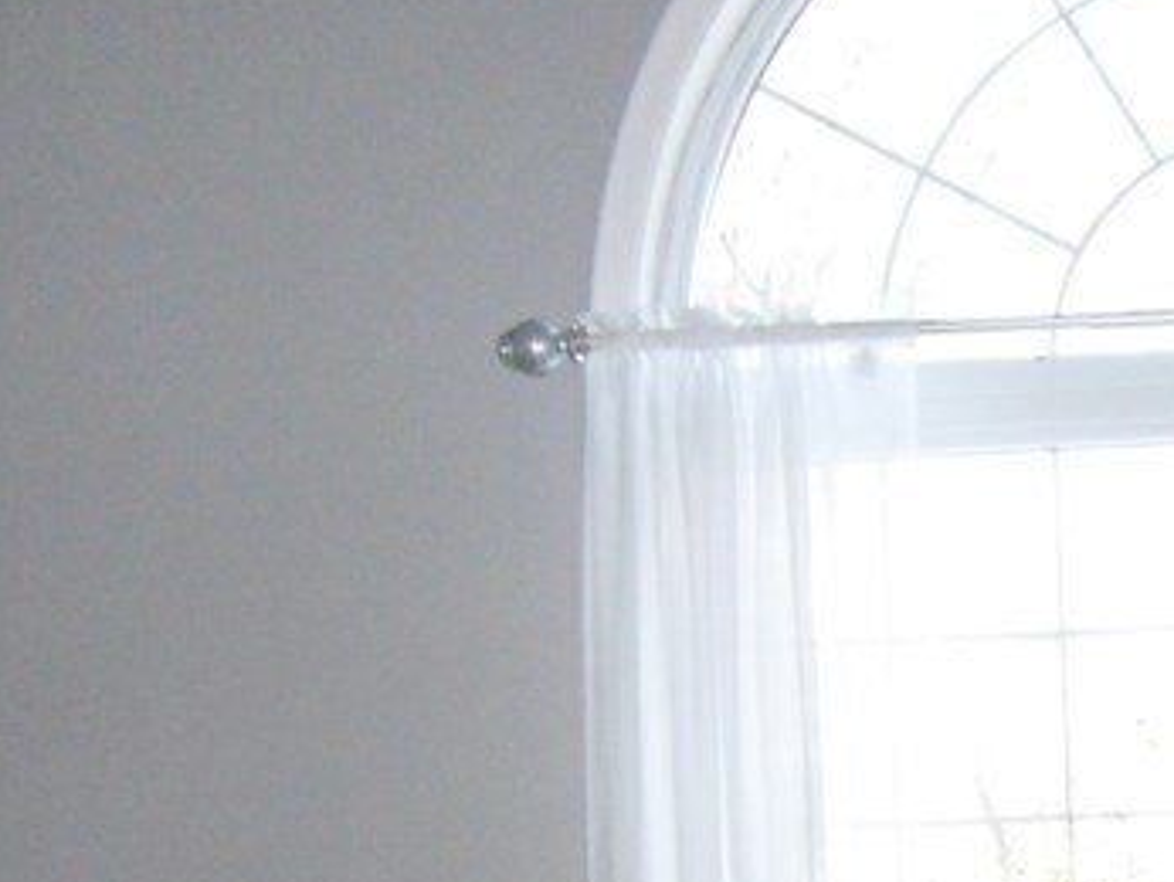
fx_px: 2410
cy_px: 1204
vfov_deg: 18.9
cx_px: 1245
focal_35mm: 71
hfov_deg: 25.6
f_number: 3.3
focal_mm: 4.2
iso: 240
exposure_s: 1/45
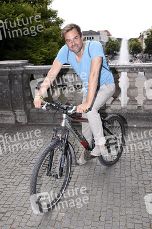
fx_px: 241
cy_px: 114
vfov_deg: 50.7
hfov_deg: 35.0
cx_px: 76
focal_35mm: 38
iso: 250
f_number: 9
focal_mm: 38
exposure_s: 1/160
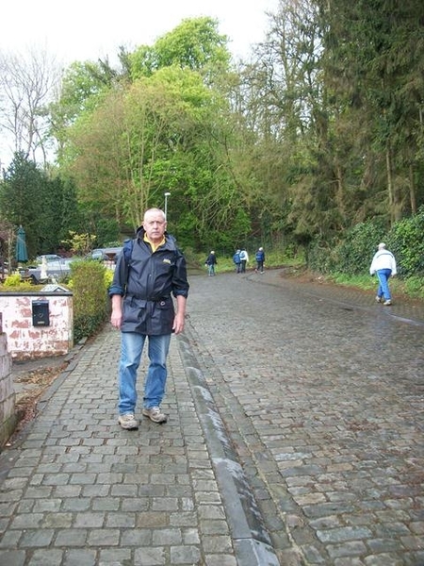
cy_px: 283
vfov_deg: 56.8
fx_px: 523
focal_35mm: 32
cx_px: 212
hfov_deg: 44.2
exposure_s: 1/60
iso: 80
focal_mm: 5.7
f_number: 2.9
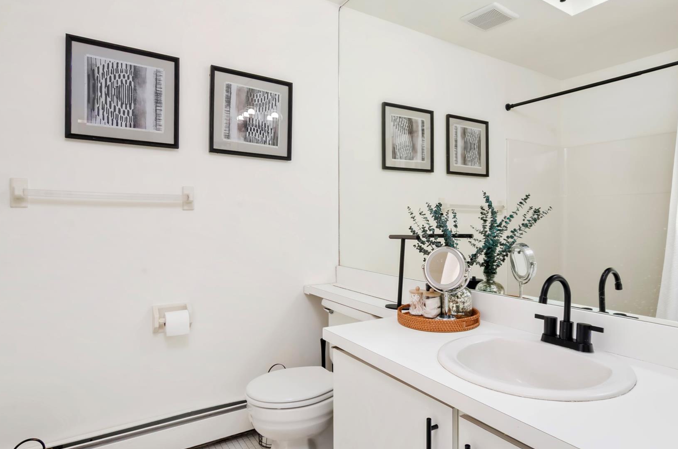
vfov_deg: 60.1
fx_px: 388
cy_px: 206
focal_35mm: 21
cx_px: 378
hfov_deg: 82.0
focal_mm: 11
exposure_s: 1/20
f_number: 8
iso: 400
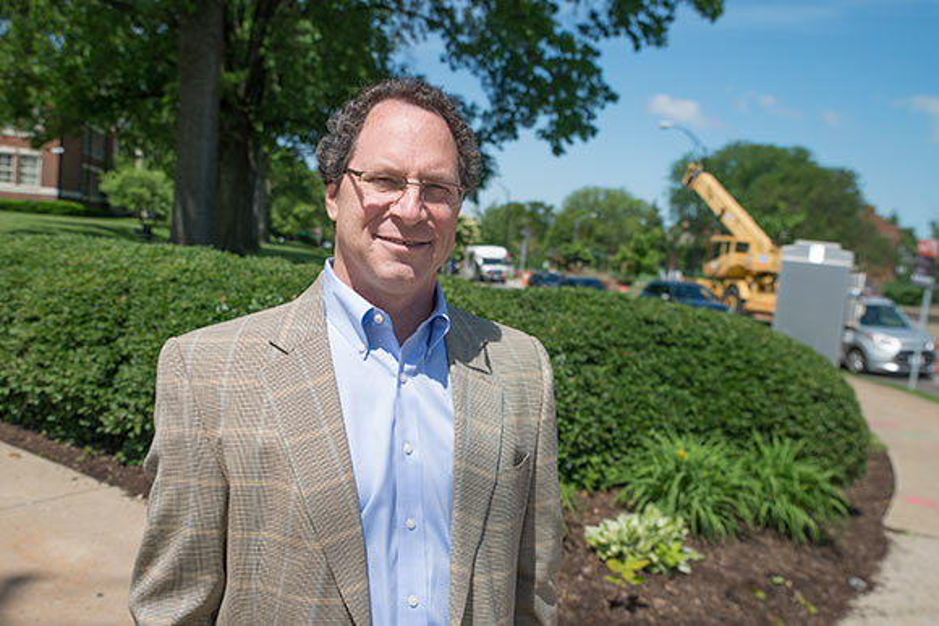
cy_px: 313
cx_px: 470
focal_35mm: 32
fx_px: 835
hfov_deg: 58.7
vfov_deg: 41.1
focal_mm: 32
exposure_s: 1/2000
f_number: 5.6
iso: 200
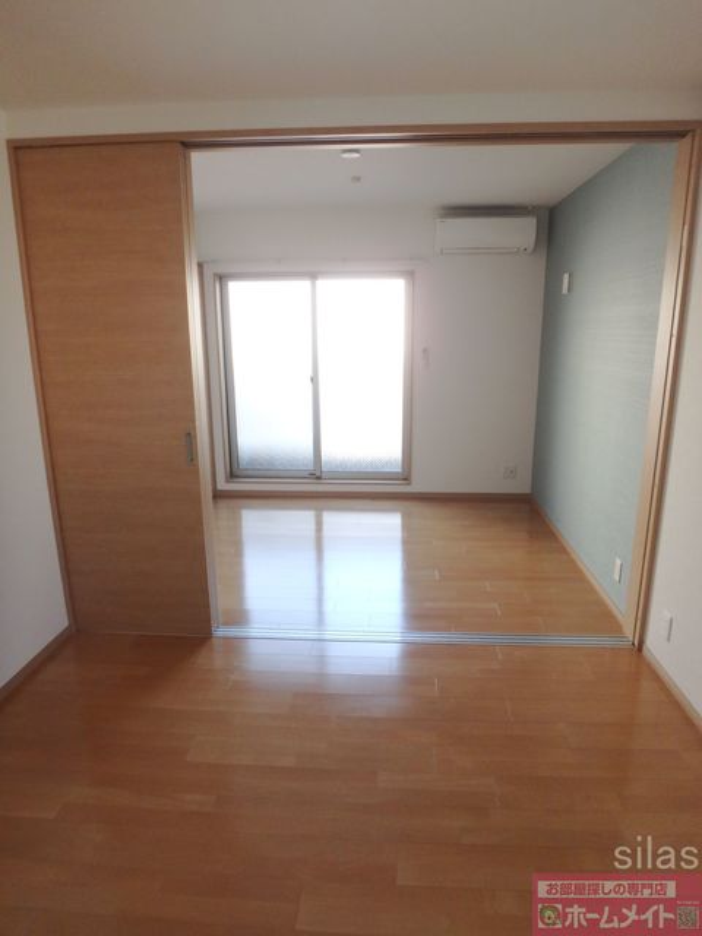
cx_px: 351
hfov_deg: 63.4
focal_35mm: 21
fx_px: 568
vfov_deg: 79.0
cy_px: 468
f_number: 3.5
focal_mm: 3.7
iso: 250
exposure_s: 1/30
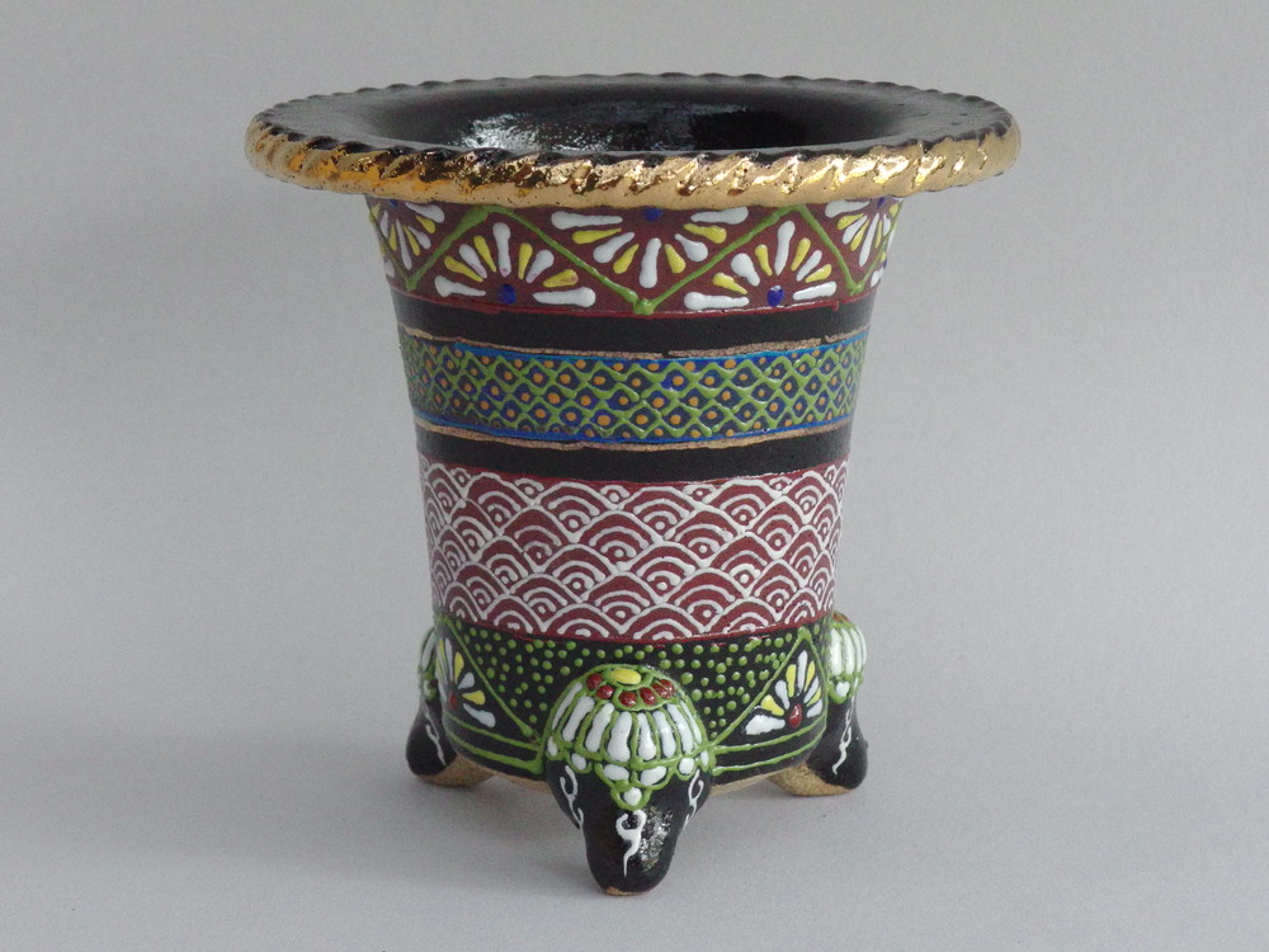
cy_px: 476
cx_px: 634
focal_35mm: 112
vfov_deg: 13.2
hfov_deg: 17.6
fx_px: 4106
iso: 1600
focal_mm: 24
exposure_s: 1/60
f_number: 7.1
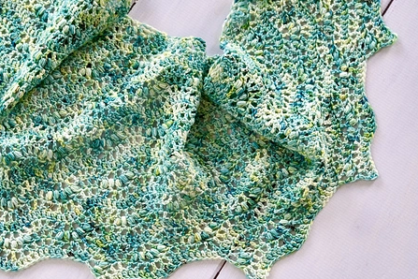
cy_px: 183
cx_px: 139
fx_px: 848
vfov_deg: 18.6
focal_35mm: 73
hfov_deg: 27.5
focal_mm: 34.2
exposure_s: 1/60
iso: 500
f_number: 4
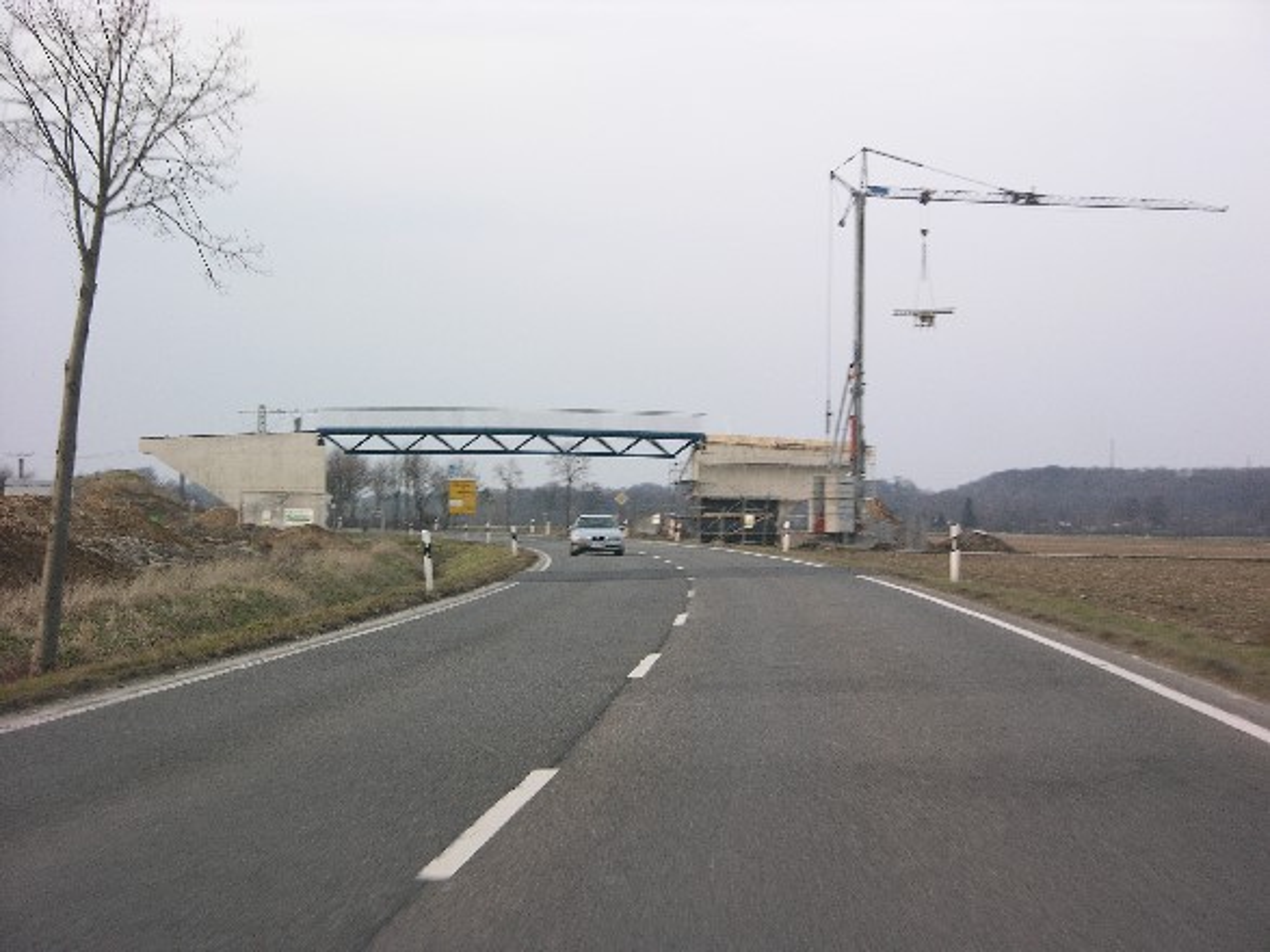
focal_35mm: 88
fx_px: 3228
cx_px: 635
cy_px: 476
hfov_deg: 22.3
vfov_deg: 16.8
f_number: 3.5
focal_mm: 22.3
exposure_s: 1/71.8
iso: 50
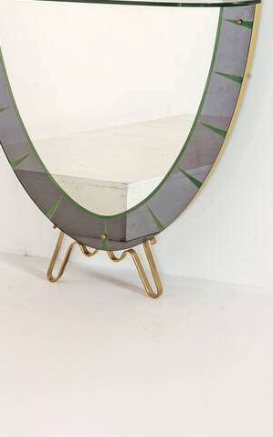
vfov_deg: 16.6
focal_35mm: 121
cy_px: -56
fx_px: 1444
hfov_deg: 10.8
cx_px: 101
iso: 100
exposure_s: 1/200
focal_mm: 35
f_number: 16
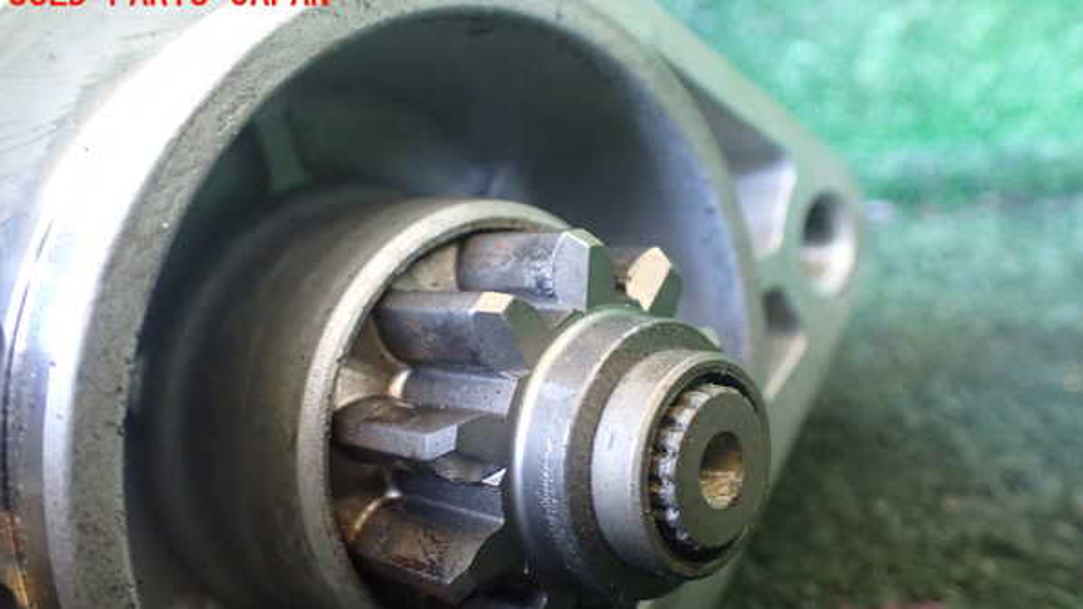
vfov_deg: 35.4
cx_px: 545
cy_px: 381
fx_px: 948
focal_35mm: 33
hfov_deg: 59.5
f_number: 2.3
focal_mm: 5.4
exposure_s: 1/30
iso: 800
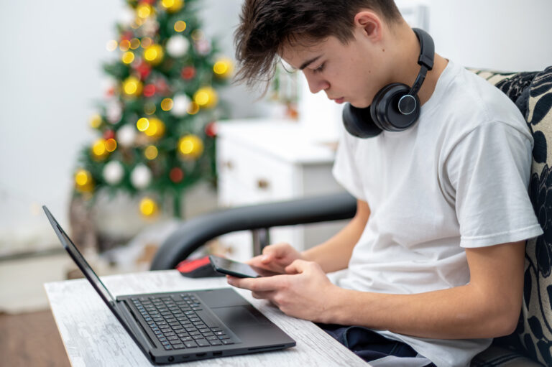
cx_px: 276
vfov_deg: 27.0
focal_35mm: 50
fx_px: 766
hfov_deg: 39.6
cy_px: 184
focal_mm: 50
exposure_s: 1/125
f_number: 1.4
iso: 100
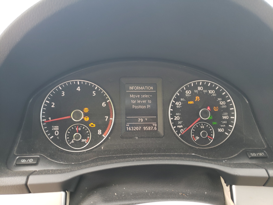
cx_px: 136
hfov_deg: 67.3
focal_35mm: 26
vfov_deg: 53.1
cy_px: 102
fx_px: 205
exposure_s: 1/60.2
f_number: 1.5
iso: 59
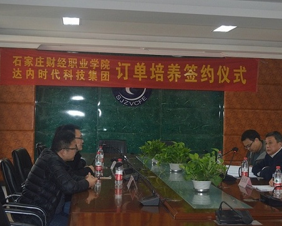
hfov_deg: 30.4
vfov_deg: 24.6
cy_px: 112
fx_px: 518
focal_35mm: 62
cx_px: 165
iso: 1400
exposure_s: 1/60
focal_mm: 36
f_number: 5
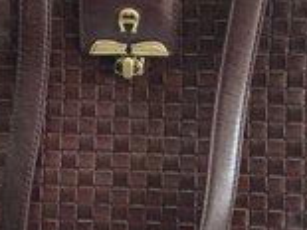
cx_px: 121
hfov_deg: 27.4
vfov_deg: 20.7
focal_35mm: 71
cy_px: 126
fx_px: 629
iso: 64
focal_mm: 3.3
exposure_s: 1/24
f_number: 2.4
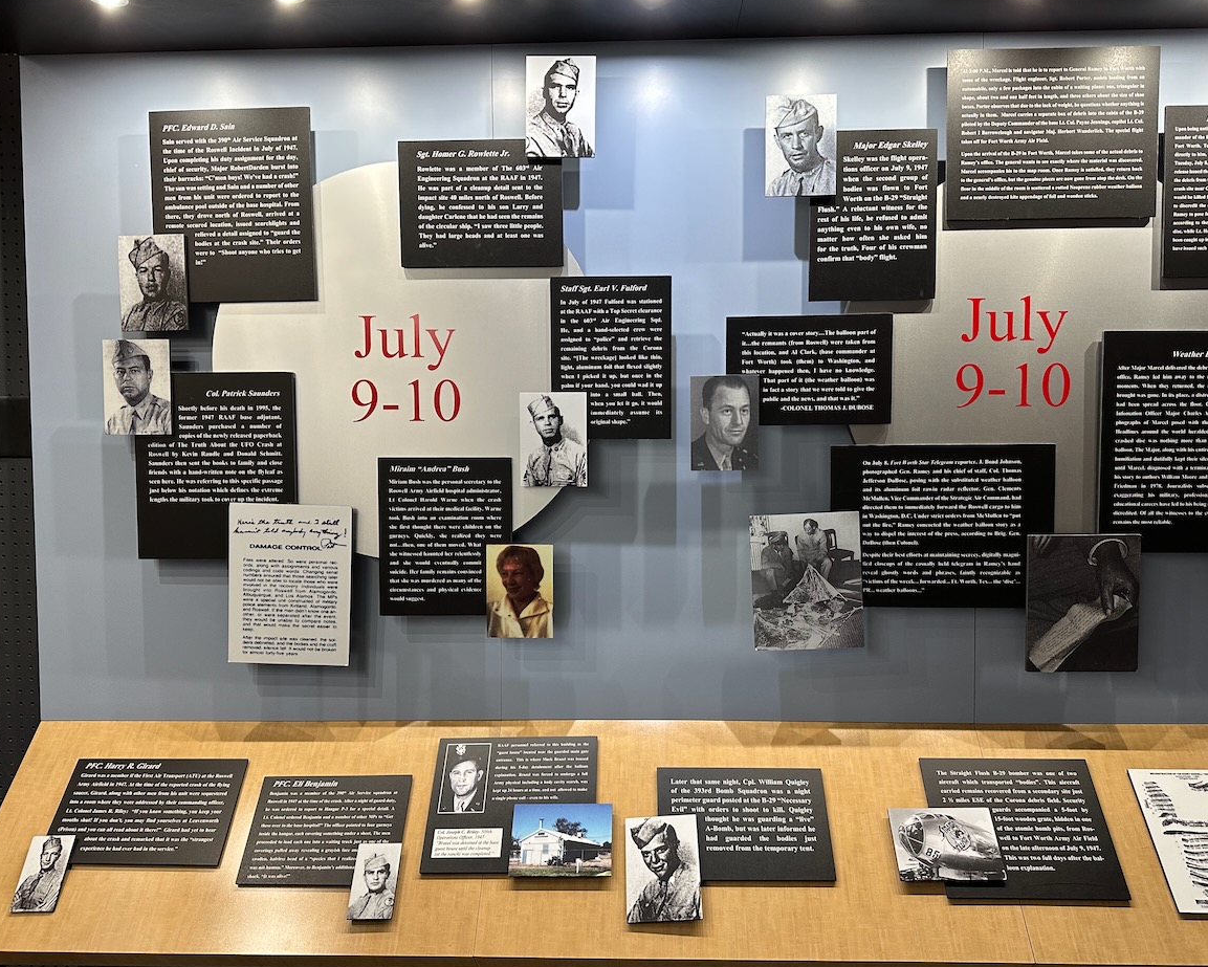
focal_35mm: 26
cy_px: 487
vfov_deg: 55.0
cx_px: 622
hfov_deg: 66.0
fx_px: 930
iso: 160
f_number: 1.78
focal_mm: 6.86
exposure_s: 1/60
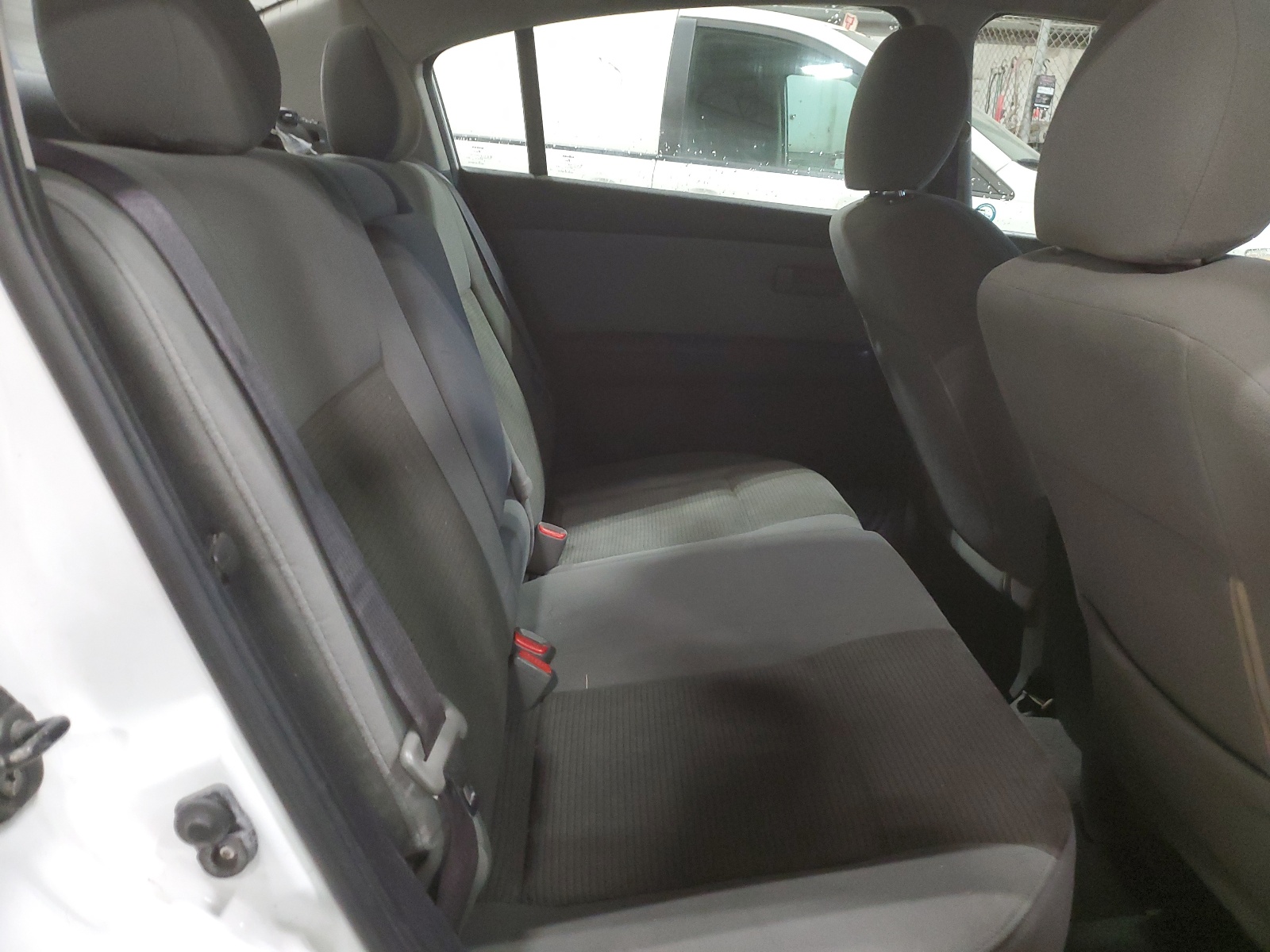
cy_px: 476
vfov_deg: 53.1
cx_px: 635
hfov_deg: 67.3
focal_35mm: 26
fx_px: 954
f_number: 1.5
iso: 292
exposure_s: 1/40
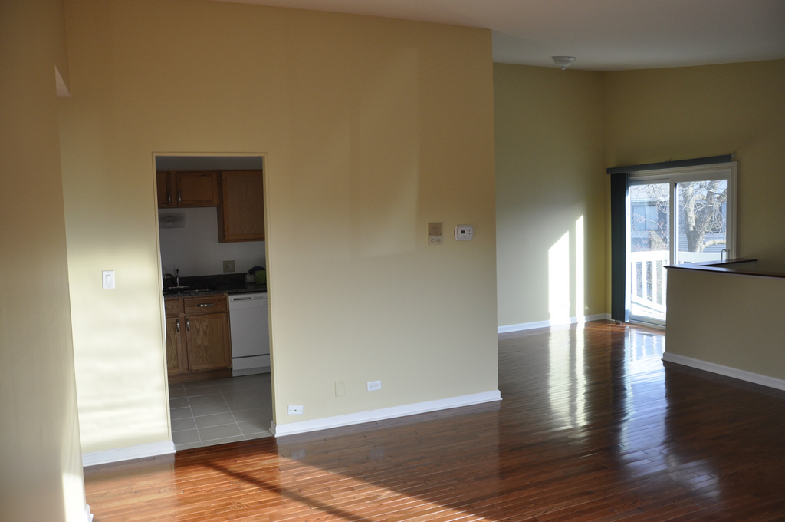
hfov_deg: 67.4
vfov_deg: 47.8
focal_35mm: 27
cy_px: 261
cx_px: 392
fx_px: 588
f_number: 5.6
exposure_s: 1/125
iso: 400
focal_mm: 18
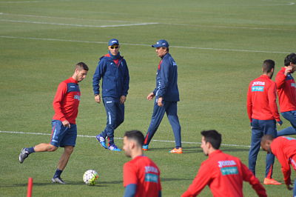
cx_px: 148
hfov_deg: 4.6
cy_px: 98
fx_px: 3697
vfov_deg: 3.0
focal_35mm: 450
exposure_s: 1/1000
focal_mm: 300
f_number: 5.6
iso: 400
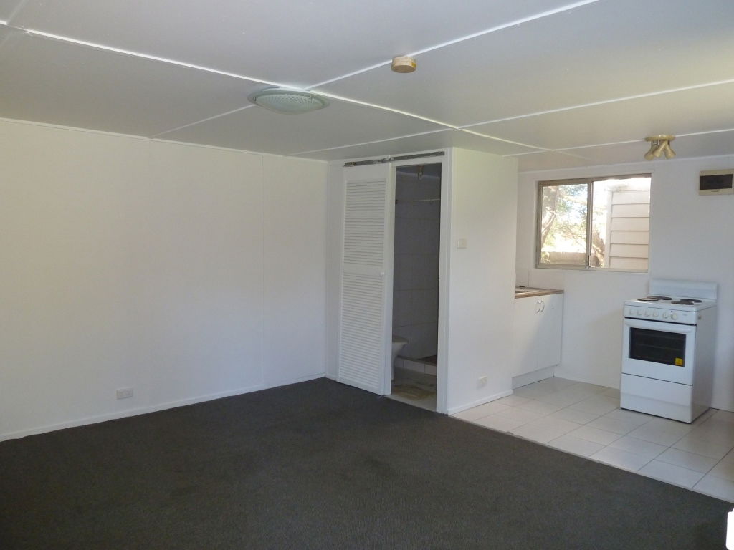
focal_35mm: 25
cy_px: 275
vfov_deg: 54.9
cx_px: 367
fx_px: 530
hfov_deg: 69.4
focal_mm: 4.1
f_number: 3.3
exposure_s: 1/30
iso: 200
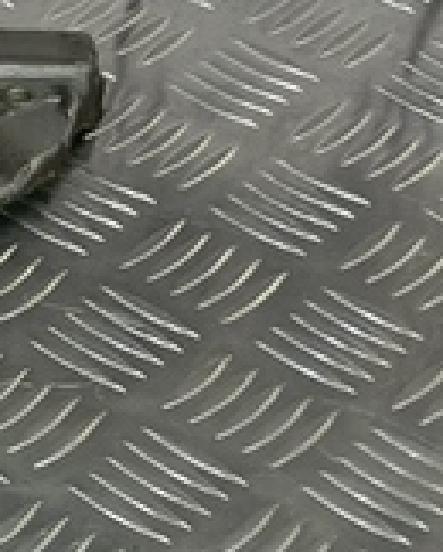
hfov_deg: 9.0
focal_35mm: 142
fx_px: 2323
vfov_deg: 12.7
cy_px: 879
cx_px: -859
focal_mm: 4.11
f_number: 1.6
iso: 93
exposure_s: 1/50
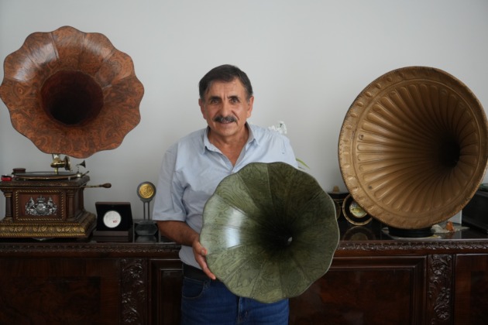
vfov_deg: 29.2
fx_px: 624
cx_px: 244
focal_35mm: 46
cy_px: 162
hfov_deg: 42.7
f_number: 4
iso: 2500
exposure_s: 1/320
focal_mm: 46
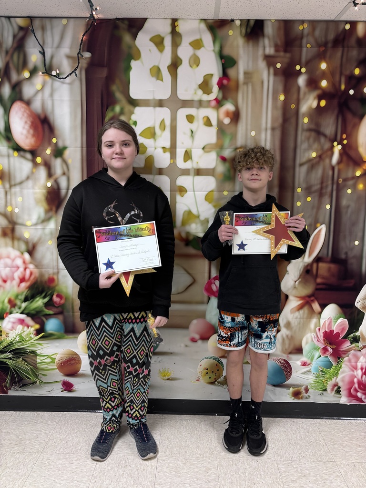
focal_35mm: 26
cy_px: 244
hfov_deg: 53.1
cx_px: 183
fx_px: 367
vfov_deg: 67.3
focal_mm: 5.96
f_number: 1.6
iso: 125
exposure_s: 1/64
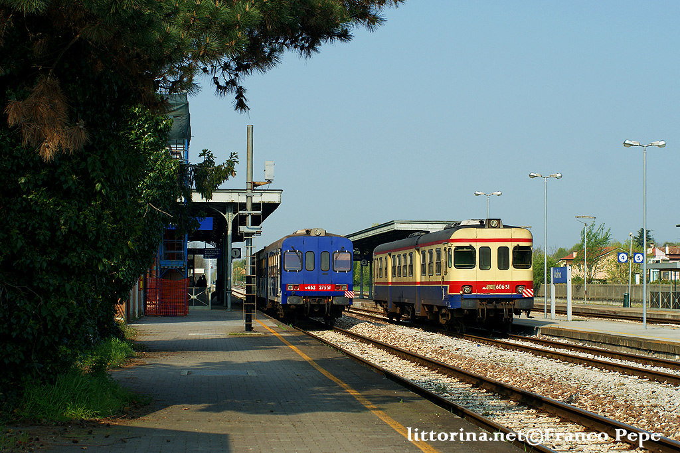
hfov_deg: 29.9
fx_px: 1275
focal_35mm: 68
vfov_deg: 20.1
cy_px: 226
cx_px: 340
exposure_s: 1/500
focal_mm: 45
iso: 100
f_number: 5.6
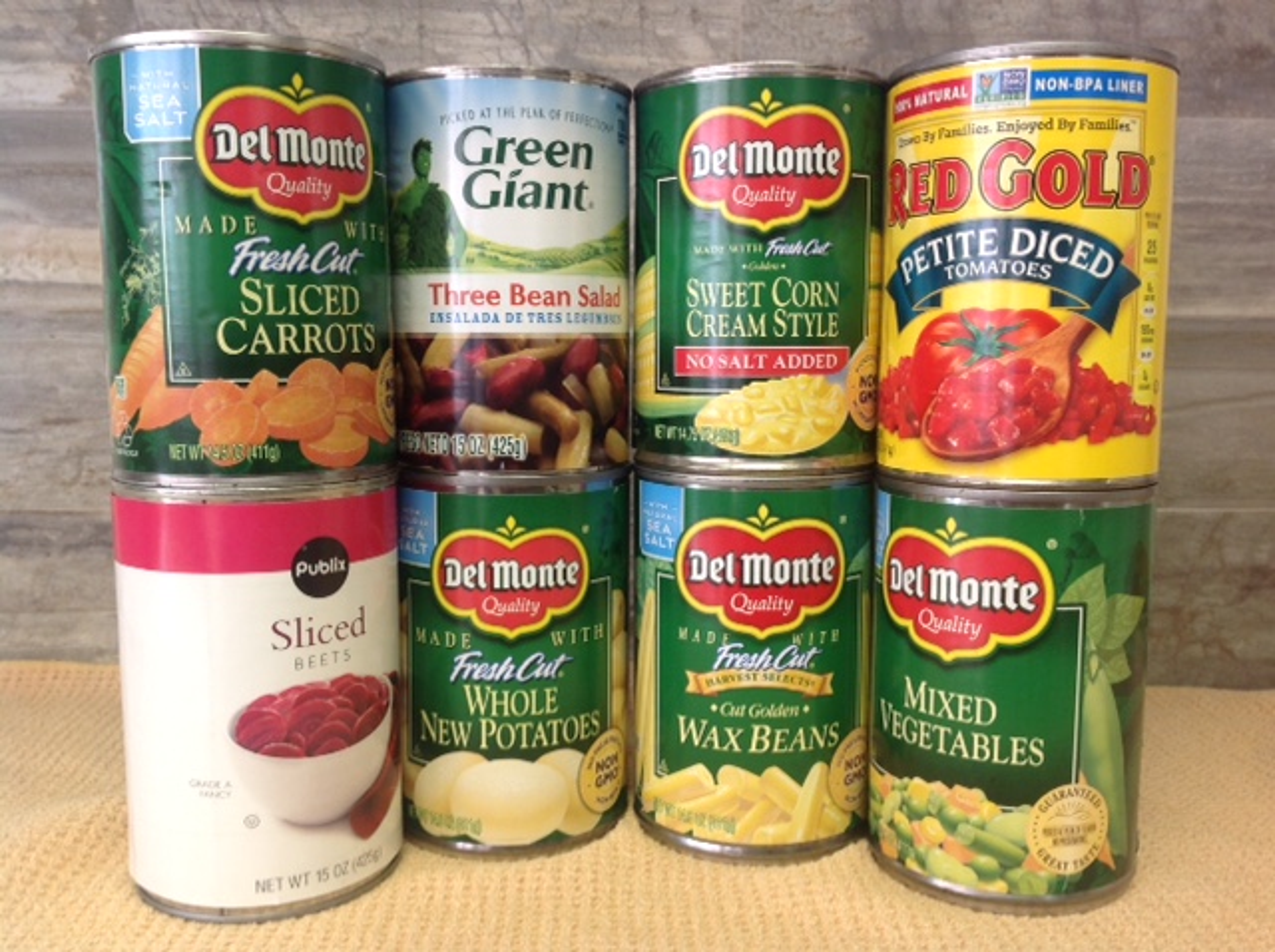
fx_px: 1287
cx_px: 638
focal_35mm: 35
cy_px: 476
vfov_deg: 40.6
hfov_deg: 52.7
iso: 50
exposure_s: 1/17
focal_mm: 4.28
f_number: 2.4
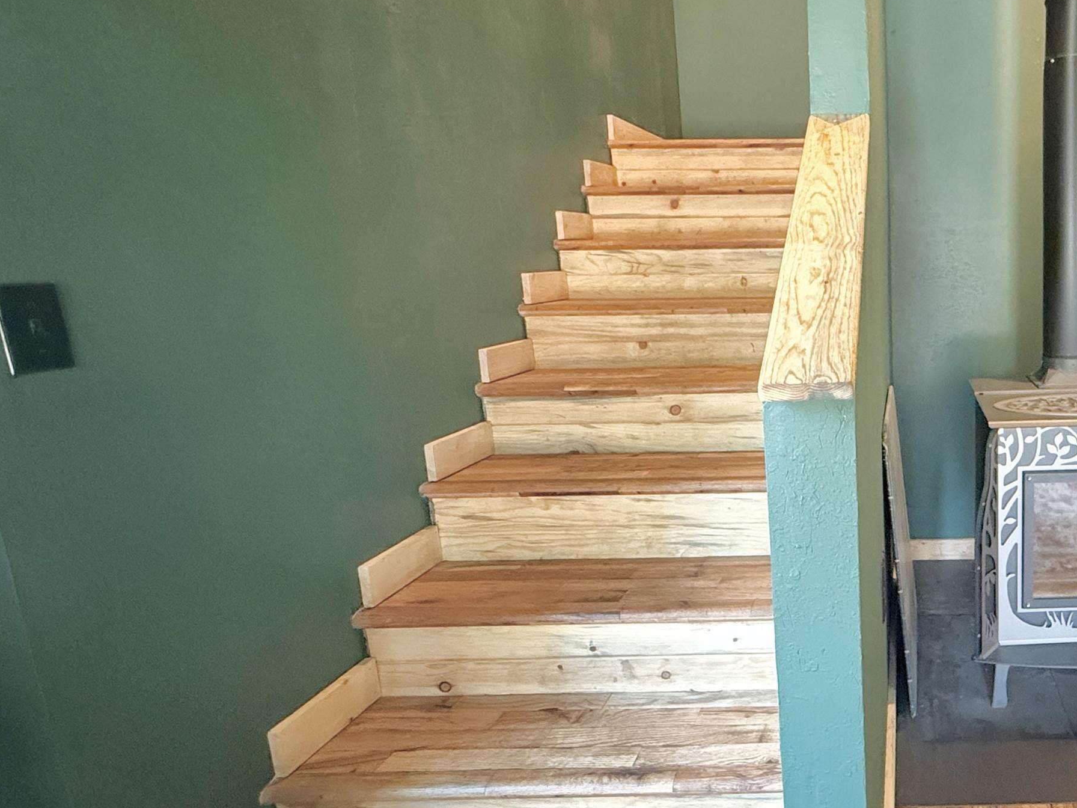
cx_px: 920
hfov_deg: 62.8
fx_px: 747
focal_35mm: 24
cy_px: 385
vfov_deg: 56.8
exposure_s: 1/40
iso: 1250
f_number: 2.2
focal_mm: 2.22
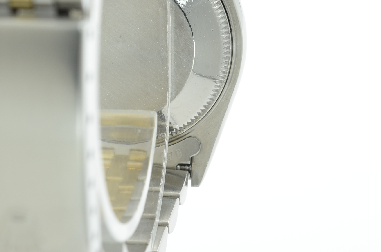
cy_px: 61
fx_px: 1383
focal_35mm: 131
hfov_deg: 15.6
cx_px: 90
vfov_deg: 10.4
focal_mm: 40
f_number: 13
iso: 200
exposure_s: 1/15
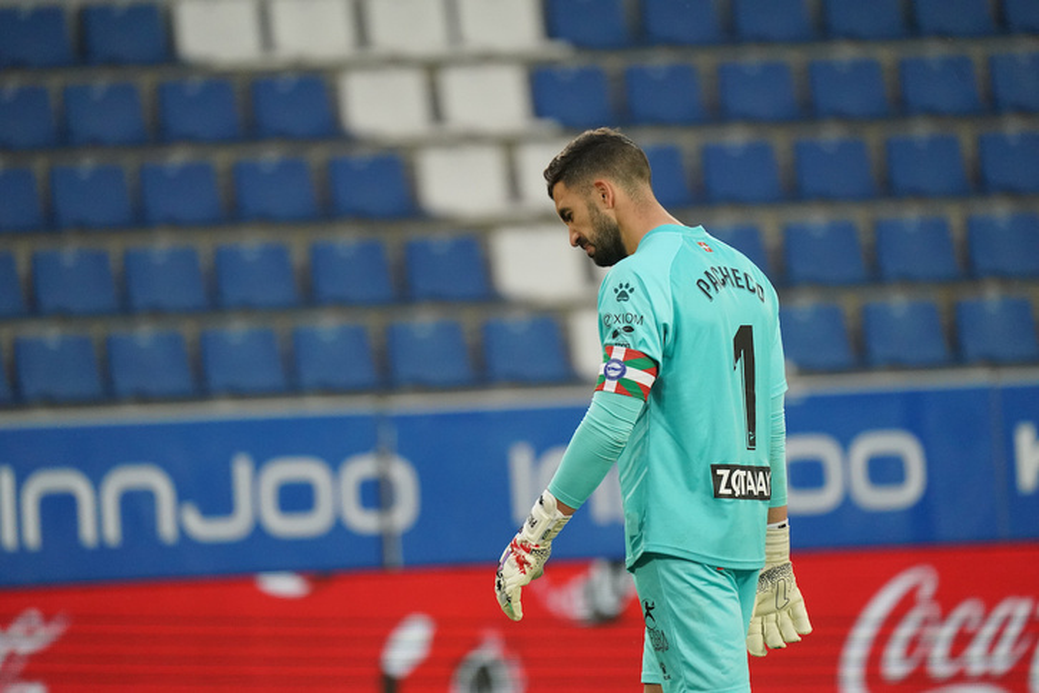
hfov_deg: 3.4
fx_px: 17315
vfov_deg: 2.3
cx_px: 520
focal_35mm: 600
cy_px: 346
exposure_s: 1/1250
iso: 6400
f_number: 6.3
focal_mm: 600
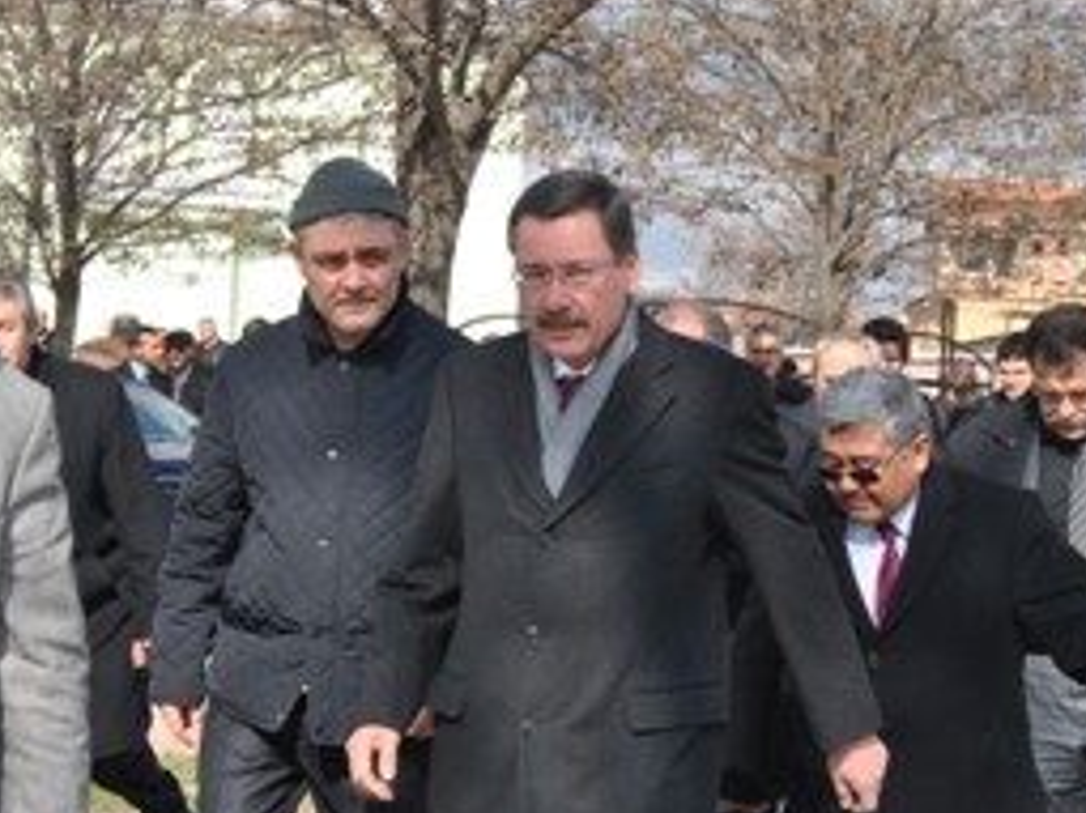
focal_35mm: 89
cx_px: 571
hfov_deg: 22.1
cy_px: 485
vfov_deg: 16.6
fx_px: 2786
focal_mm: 35
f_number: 8
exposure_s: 1/200
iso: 100
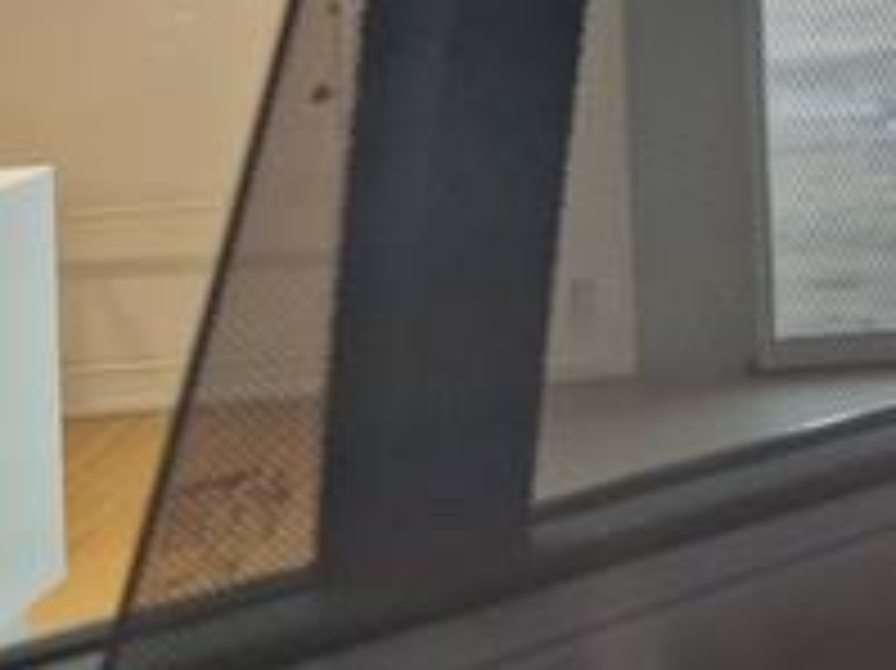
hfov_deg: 24.0
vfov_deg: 18.2
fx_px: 1914
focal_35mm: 74
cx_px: 1076
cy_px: -261
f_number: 1.8
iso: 250
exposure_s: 1/100
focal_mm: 5.4
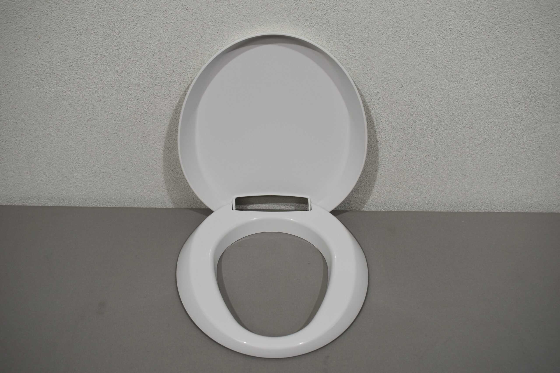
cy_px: 186
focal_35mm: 33
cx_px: 280
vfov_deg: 40.0
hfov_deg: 57.2
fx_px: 513
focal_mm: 22
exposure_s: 1/125
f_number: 5.6
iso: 280
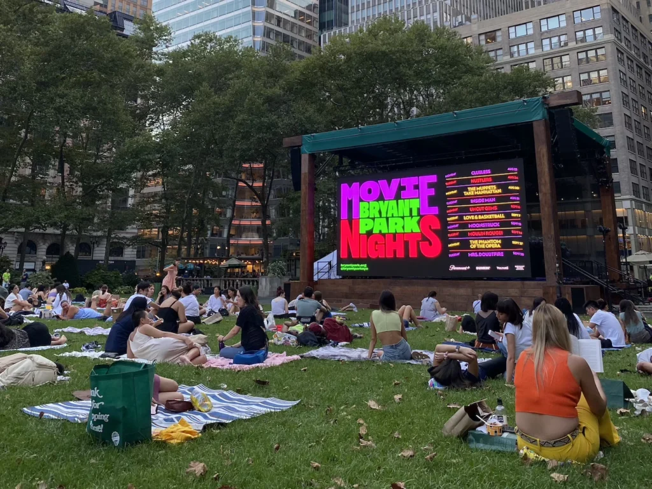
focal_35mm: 26
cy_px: 244
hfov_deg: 67.3
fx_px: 490
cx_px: 326
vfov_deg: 53.1
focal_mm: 4.25
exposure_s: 1/161
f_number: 1.8
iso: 32
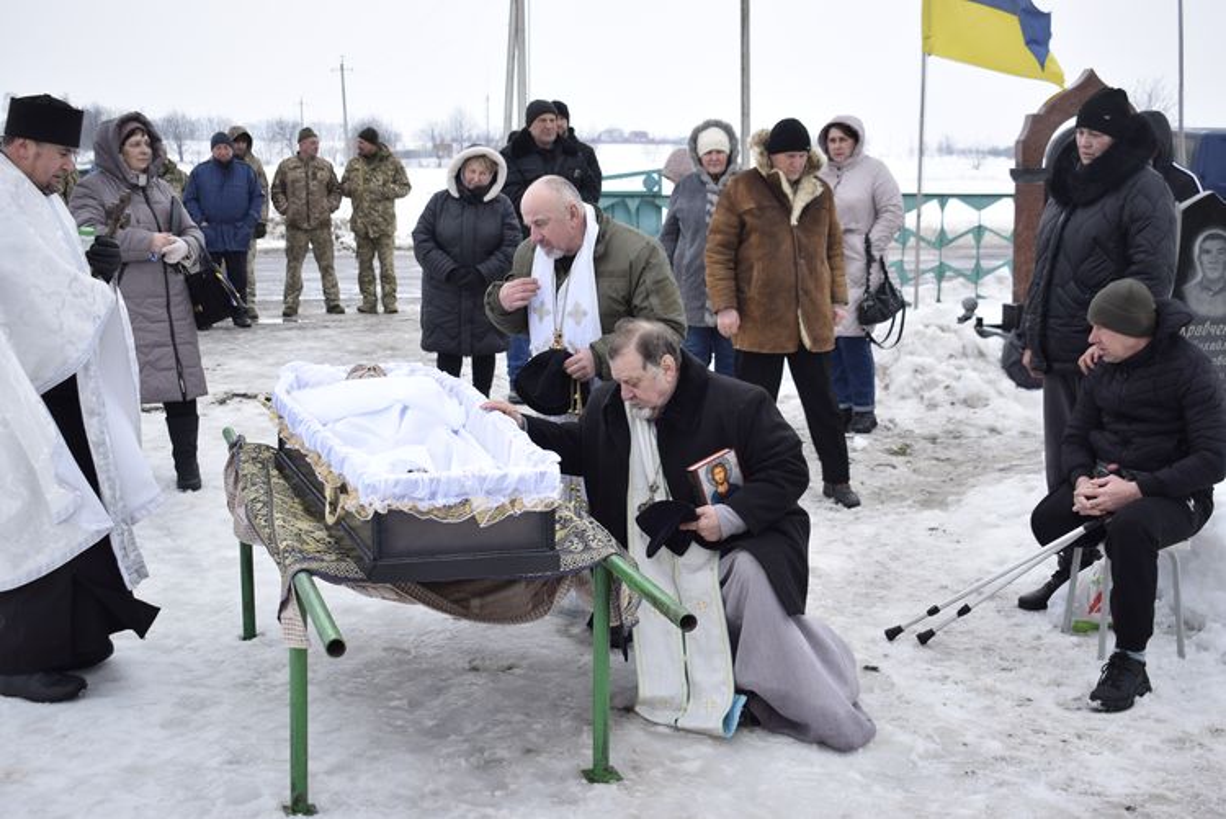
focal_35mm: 46
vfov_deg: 29.0
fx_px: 1584
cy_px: 410
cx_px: 613
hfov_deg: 42.3
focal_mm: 31
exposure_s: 1/400
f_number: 5
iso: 200
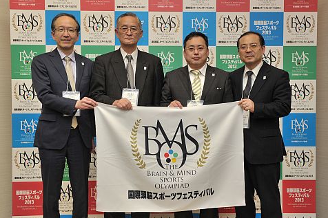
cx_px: 165
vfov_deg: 31.2
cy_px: 109
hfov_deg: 45.4
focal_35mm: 43
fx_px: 392
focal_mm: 40
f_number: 5.6
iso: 1250
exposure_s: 1/125
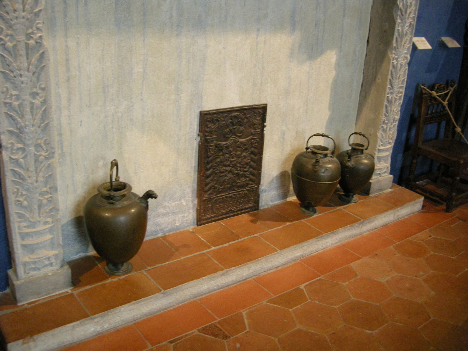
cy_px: 176
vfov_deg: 39.7
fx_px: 487
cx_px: 234
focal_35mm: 36
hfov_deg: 51.4
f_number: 2.7
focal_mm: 7.5
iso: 400
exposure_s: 1/12.3
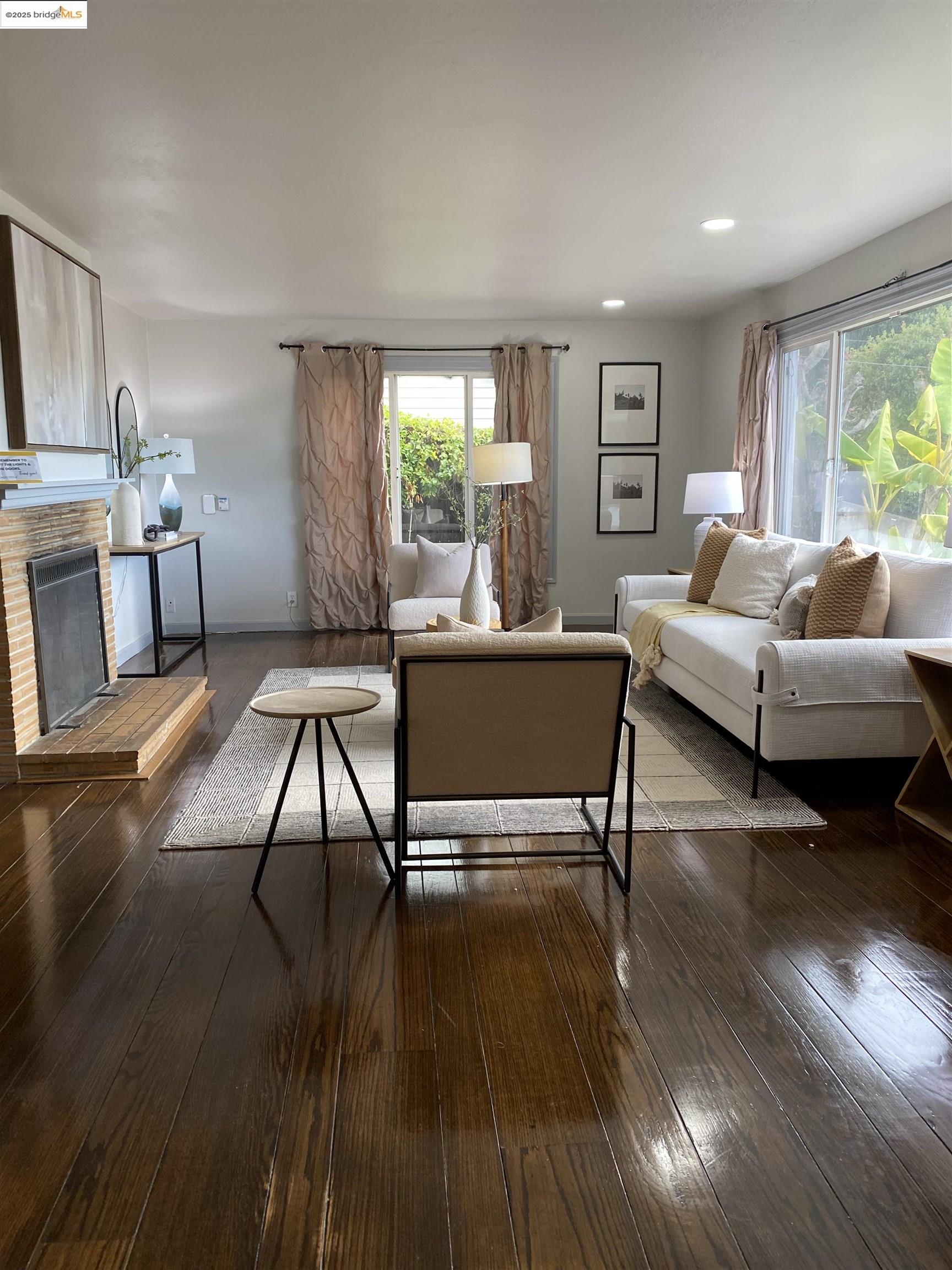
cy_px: 635
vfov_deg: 67.3
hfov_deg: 53.1
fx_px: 953
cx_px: 476
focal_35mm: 26
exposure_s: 1/120
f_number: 1.8
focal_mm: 4.25
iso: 100
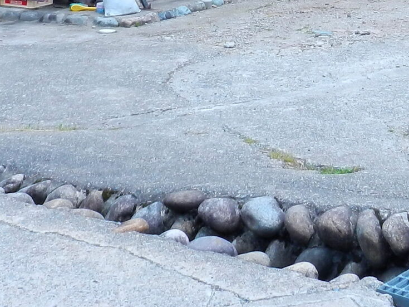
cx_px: 374
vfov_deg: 13.7
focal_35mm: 101
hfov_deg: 19.1
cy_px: -165
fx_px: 1193
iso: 160
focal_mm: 5.1
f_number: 3.6
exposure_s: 1/800
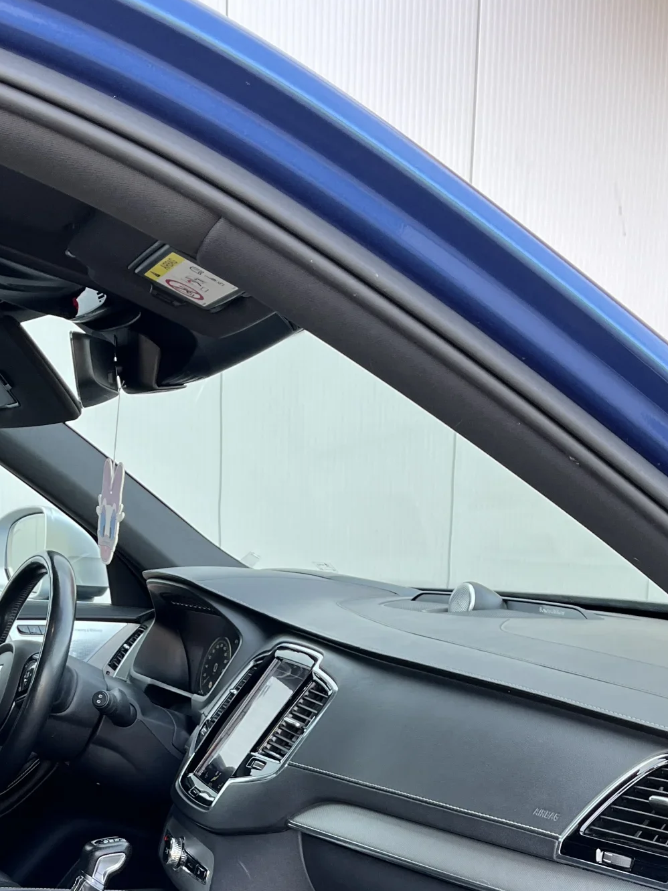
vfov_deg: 35.4
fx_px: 1287
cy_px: 839
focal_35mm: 50
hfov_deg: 29.0
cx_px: 236
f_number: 1.6
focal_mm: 5.1
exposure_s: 1/122
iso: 100
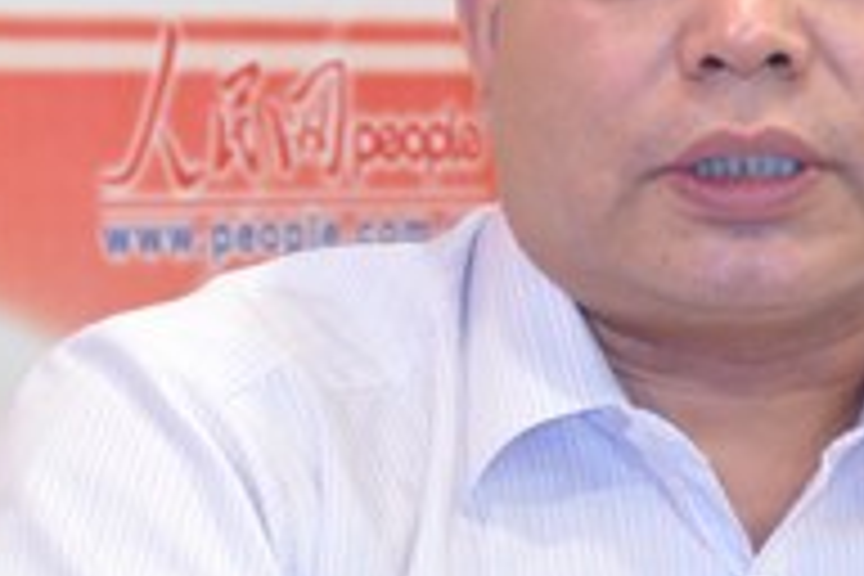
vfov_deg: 3.6
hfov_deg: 5.3
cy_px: 223
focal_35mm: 386
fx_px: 9263
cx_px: 670
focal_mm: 90
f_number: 5.6
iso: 800
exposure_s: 1/200
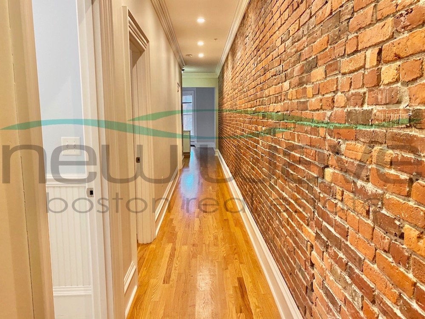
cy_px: 160
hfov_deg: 67.3
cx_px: 212
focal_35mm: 26
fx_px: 319
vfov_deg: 53.1
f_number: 1.8
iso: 200
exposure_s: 1/60
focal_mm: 4.25
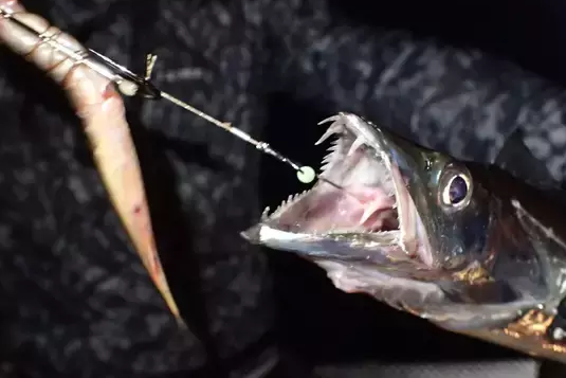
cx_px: 300
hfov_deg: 54.4
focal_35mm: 35
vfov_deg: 37.9
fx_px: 550
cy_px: 193
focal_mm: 5.5
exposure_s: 1/30
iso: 1000
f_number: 2.3
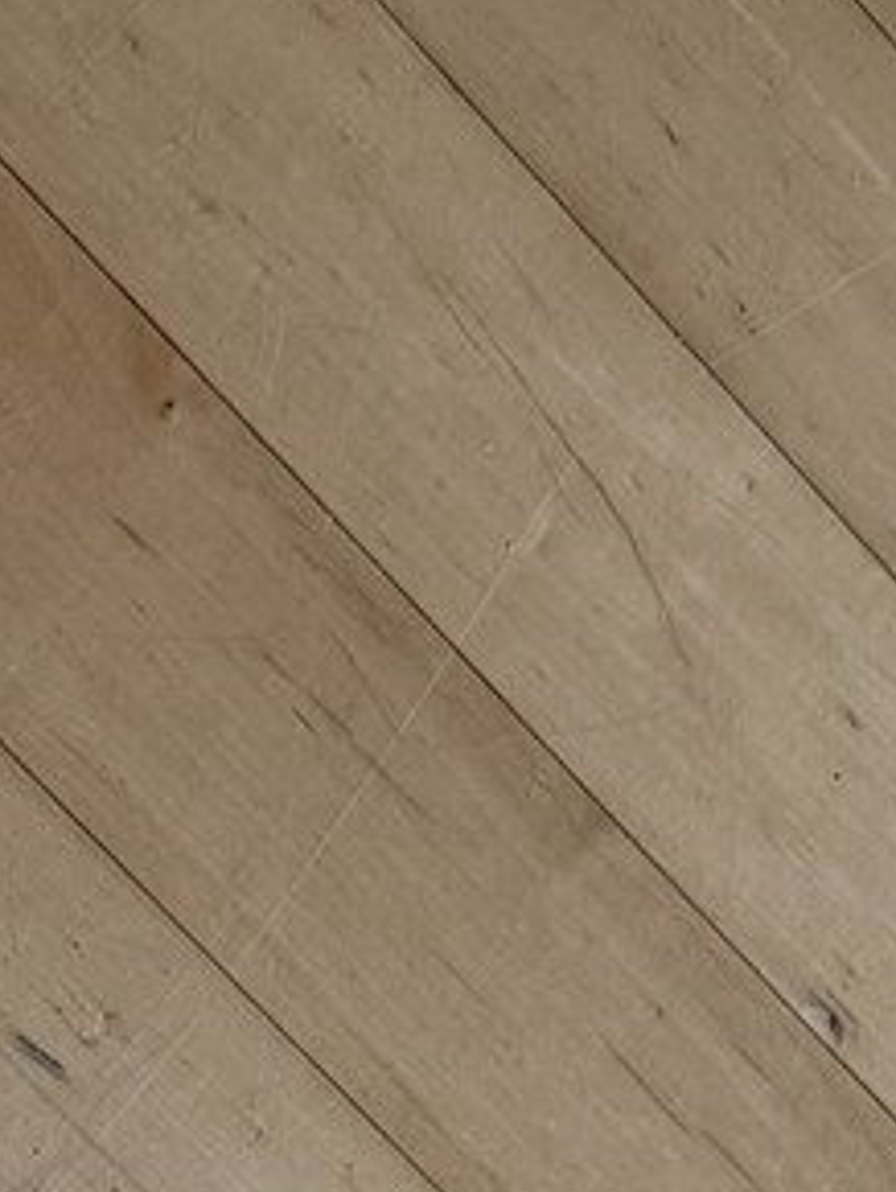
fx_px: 4377
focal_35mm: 127
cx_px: -70
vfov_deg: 13.9
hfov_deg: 11.5
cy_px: 2080
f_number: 1.78
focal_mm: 6.76
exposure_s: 1/120
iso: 200
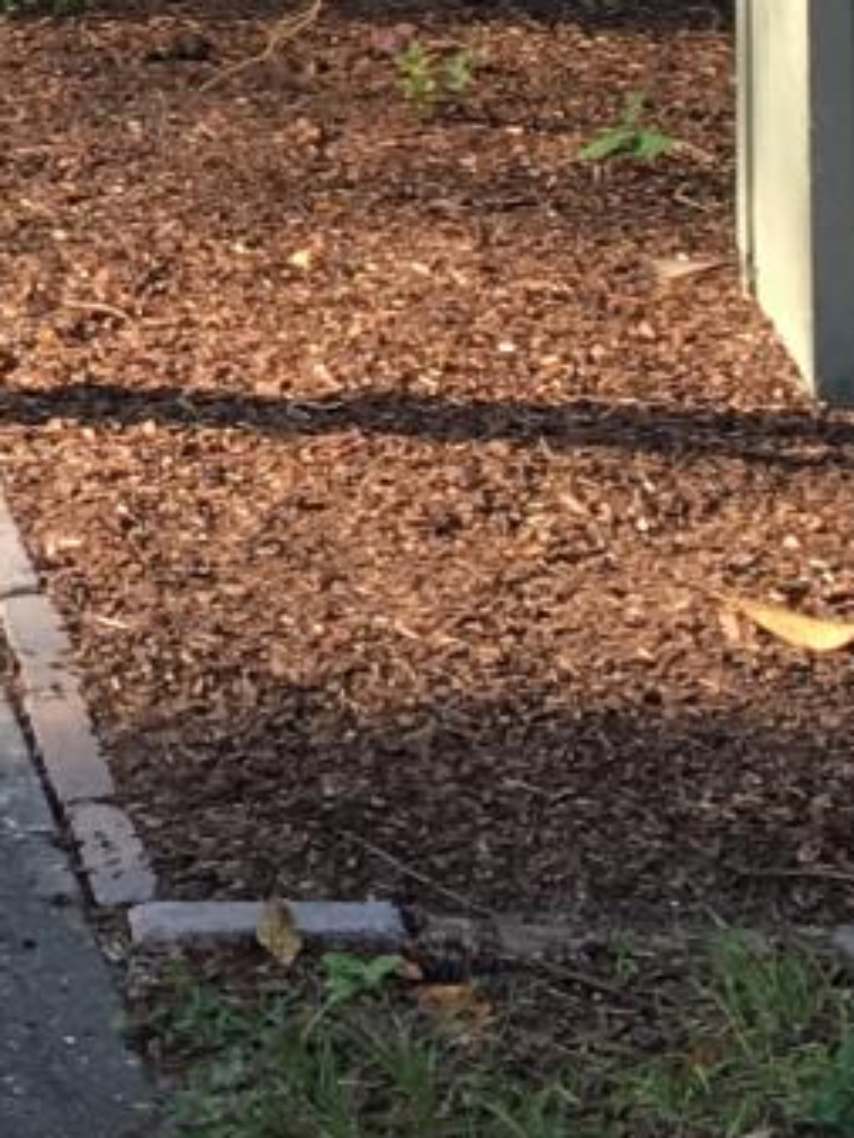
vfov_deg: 10.6
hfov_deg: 8.3
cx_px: -722
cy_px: -1070
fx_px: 5654
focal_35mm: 172
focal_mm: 4.15
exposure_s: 1/281
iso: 25
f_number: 2.2
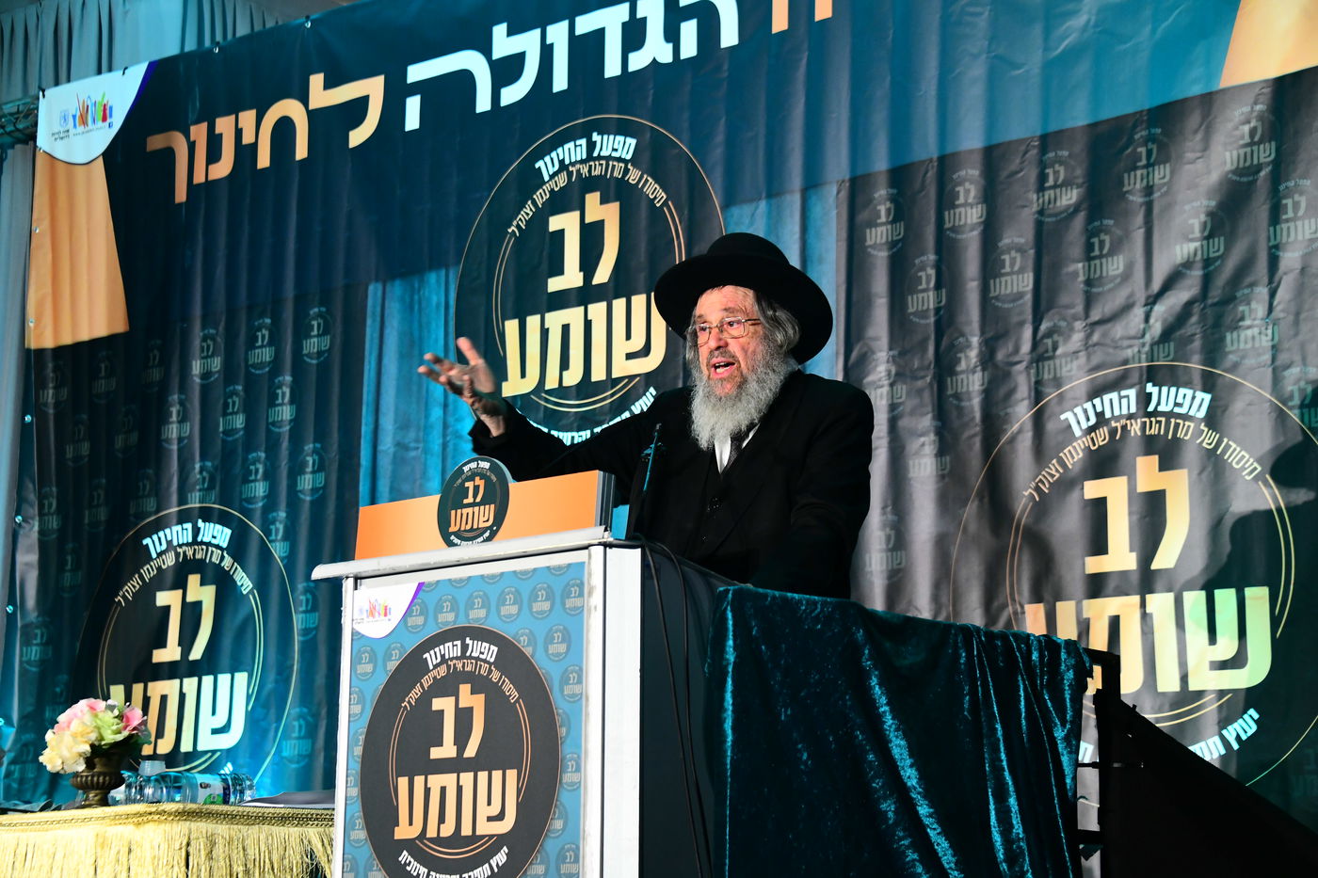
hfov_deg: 28.1
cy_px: 439
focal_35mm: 72
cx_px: 659
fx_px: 2636
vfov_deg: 18.9
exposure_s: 1/160
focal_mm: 72
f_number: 5.6
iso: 3200
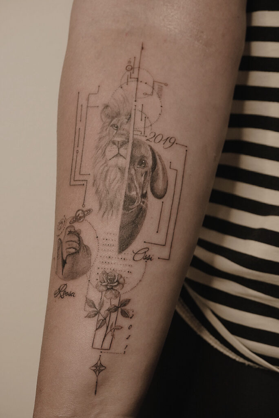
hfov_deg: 24.4
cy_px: 209
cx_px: 140
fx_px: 644
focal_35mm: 56
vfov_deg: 35.9
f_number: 8
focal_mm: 37
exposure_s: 1/80
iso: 1000
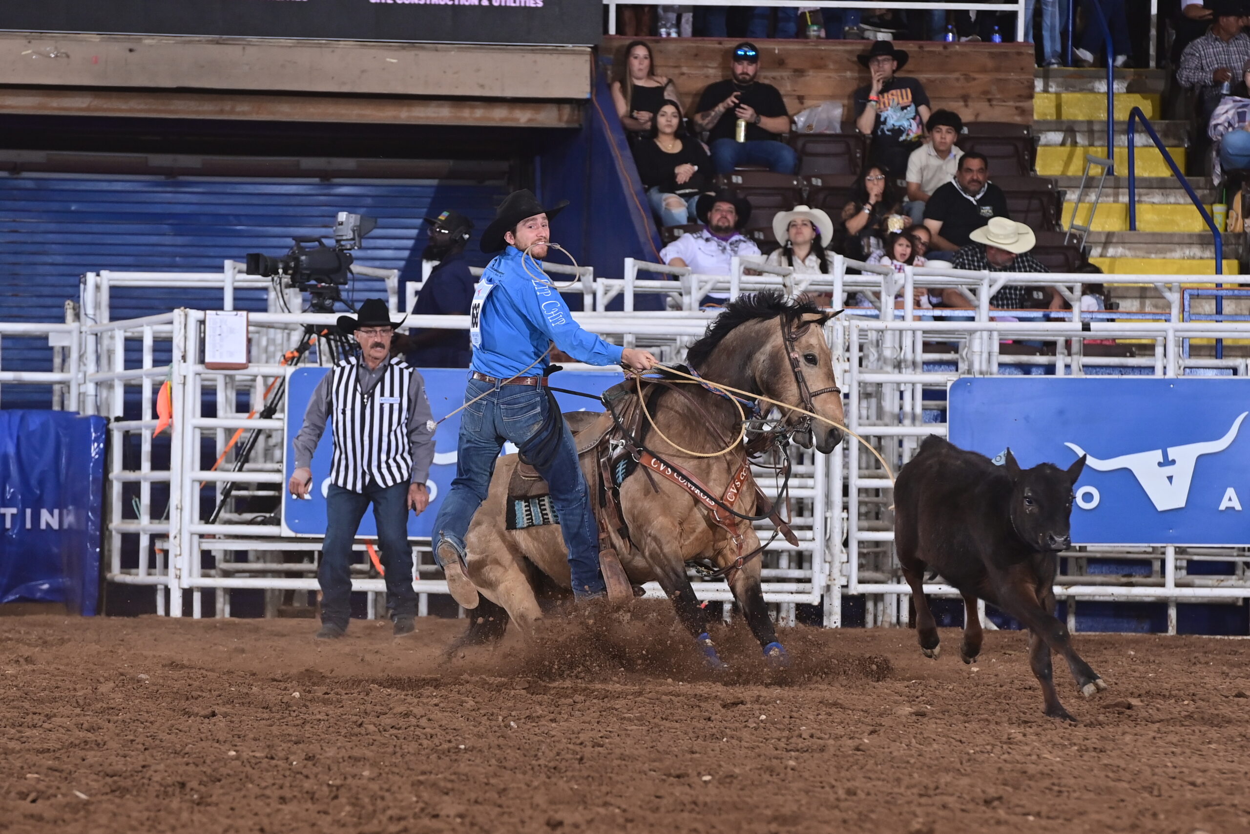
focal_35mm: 300
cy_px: 417
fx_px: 10416
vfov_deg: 4.6
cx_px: 625
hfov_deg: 6.9
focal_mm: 200
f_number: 6.3
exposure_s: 1/250
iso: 1250
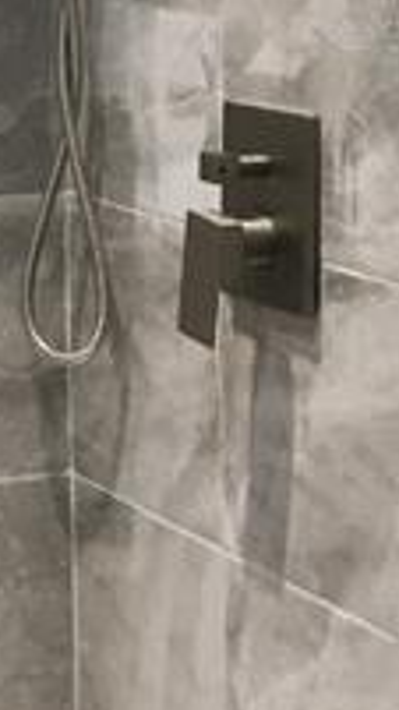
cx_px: -533
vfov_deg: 17.4
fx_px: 2277
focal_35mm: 121
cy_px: 25
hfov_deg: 9.1
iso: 40
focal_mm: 4.15
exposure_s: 1/30
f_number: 2.2
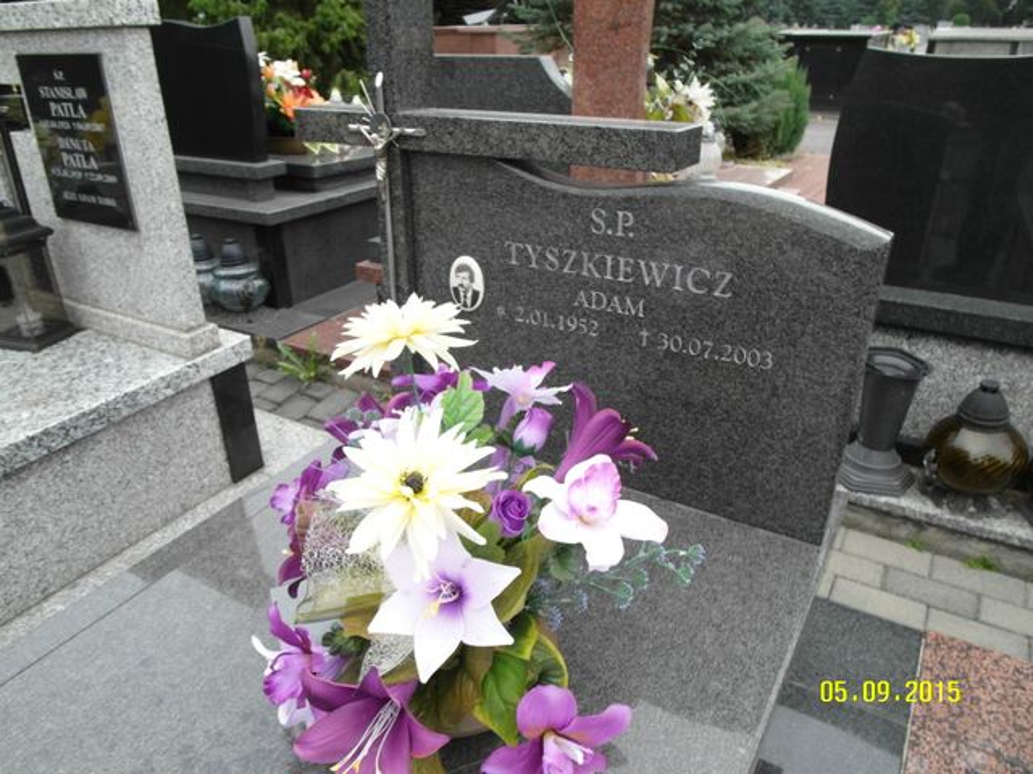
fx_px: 716
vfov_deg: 56.8
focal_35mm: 24
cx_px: 516
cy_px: 387
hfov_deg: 71.6
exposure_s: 1/90
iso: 100
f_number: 3.4
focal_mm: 5.2
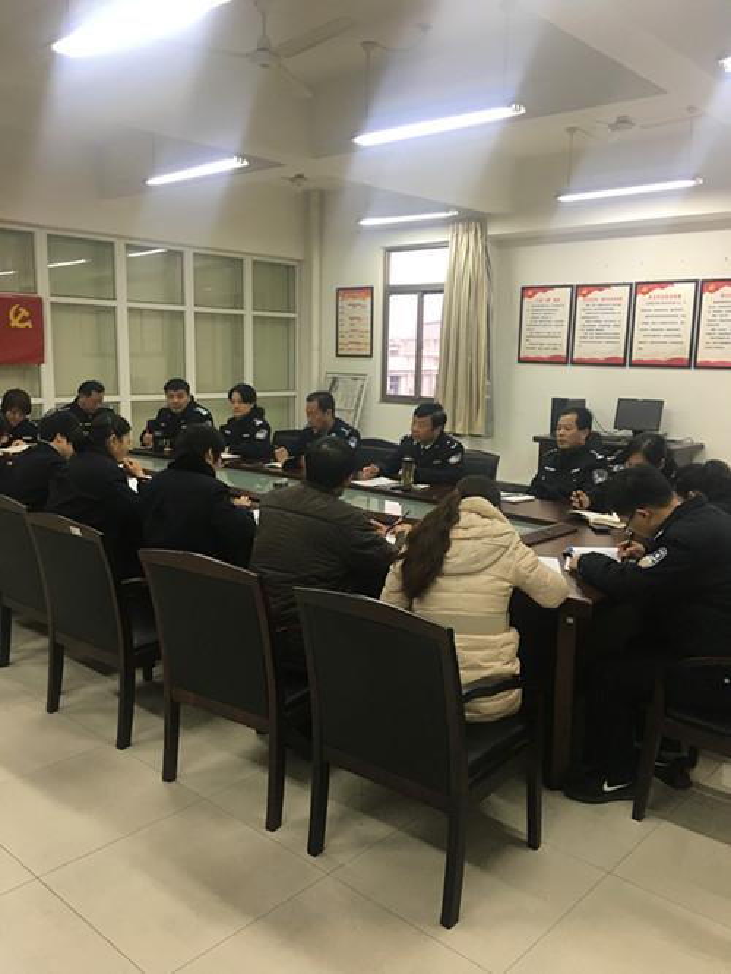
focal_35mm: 29
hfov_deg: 48.3
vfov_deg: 61.6
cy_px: 487
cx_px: 366
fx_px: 816
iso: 64
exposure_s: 1/33
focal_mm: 4.15
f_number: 2.2
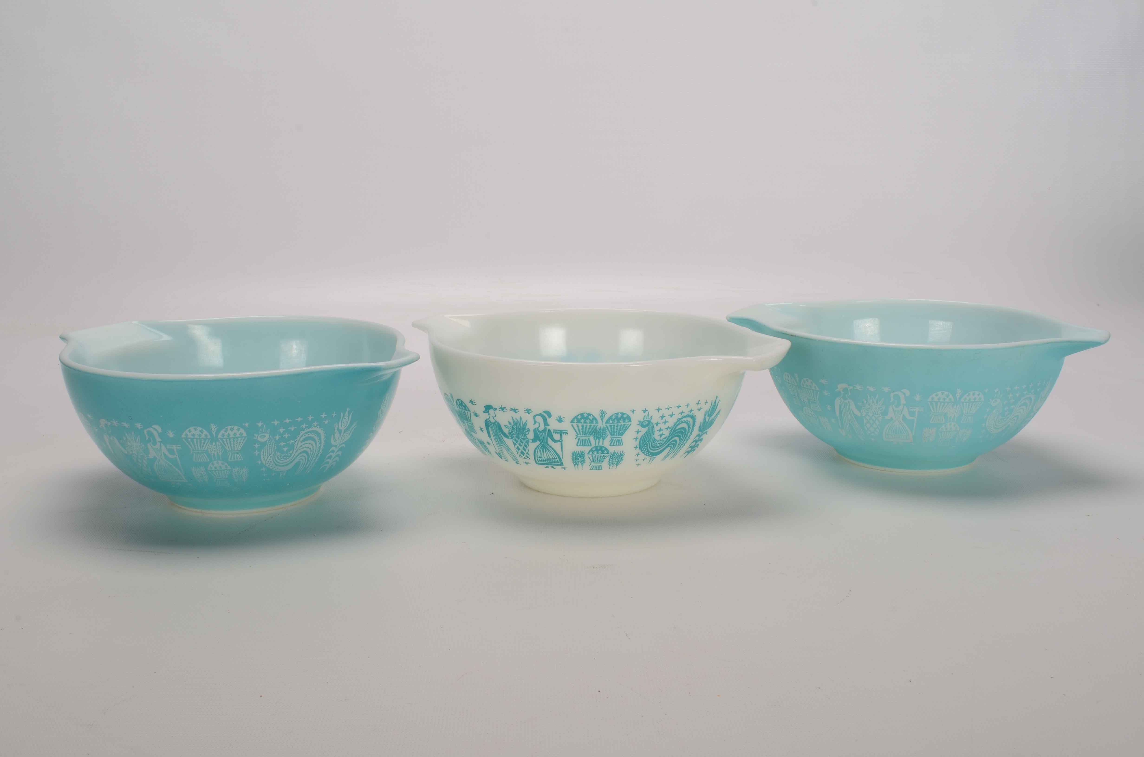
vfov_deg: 32.9
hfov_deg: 48.0
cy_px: 378
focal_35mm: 40
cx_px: 572
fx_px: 1284
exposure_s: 1/160
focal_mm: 27
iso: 100
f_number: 22
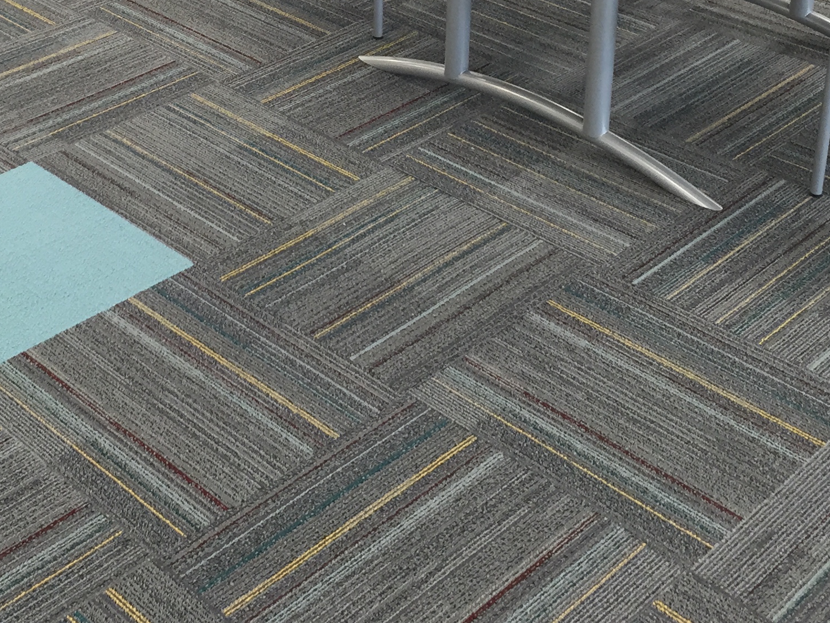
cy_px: -45
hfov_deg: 30.4
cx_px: 259
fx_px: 1511
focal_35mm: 63
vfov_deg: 22.1
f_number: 2.2
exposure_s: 1/30
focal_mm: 4.15
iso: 64
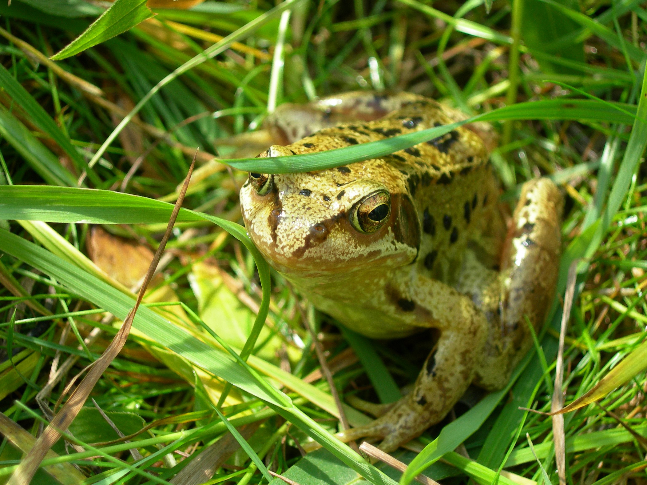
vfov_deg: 18.0
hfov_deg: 23.8
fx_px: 1533
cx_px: 324
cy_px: 242
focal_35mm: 82
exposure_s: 1/184
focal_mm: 17
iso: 50
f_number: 4
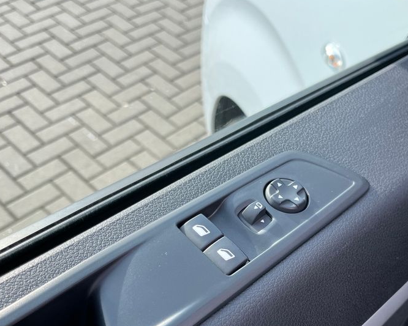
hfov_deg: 46.6
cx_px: 241
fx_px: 471
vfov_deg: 37.7
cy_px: 227
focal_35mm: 39
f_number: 1.6
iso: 50
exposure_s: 1/367
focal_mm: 5.1
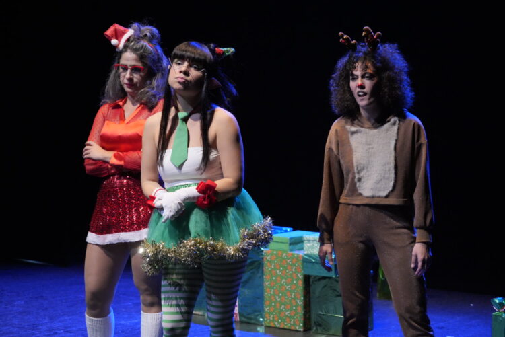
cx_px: 252
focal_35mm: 73
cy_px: 168
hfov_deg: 27.7
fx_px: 1025
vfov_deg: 18.7
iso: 6400
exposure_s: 1/160
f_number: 5.6
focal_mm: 73
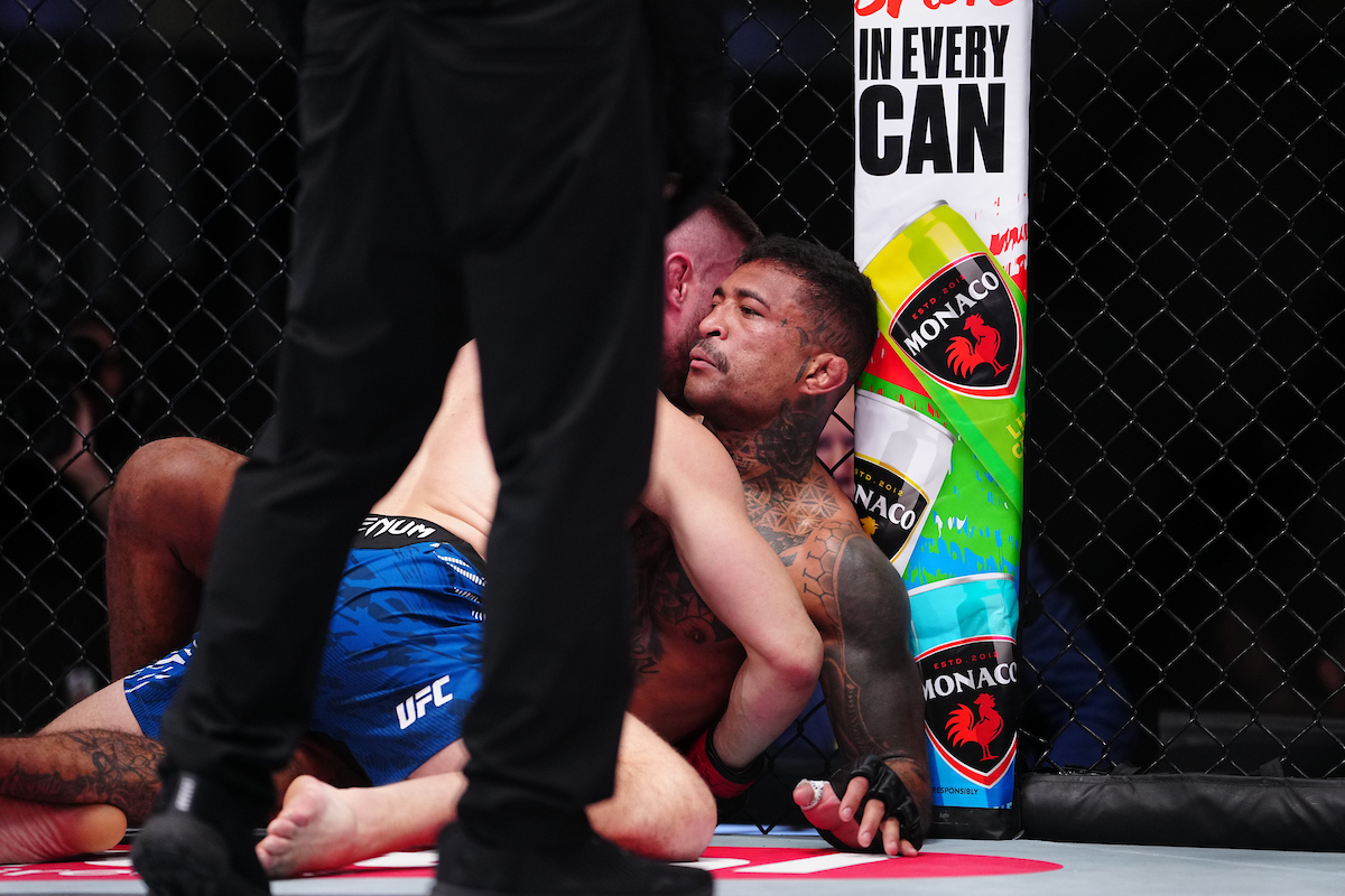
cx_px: 672
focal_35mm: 185
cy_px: 448
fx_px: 6911
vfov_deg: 7.4
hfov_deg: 11.1
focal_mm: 185
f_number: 2.8
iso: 2500
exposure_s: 1/640
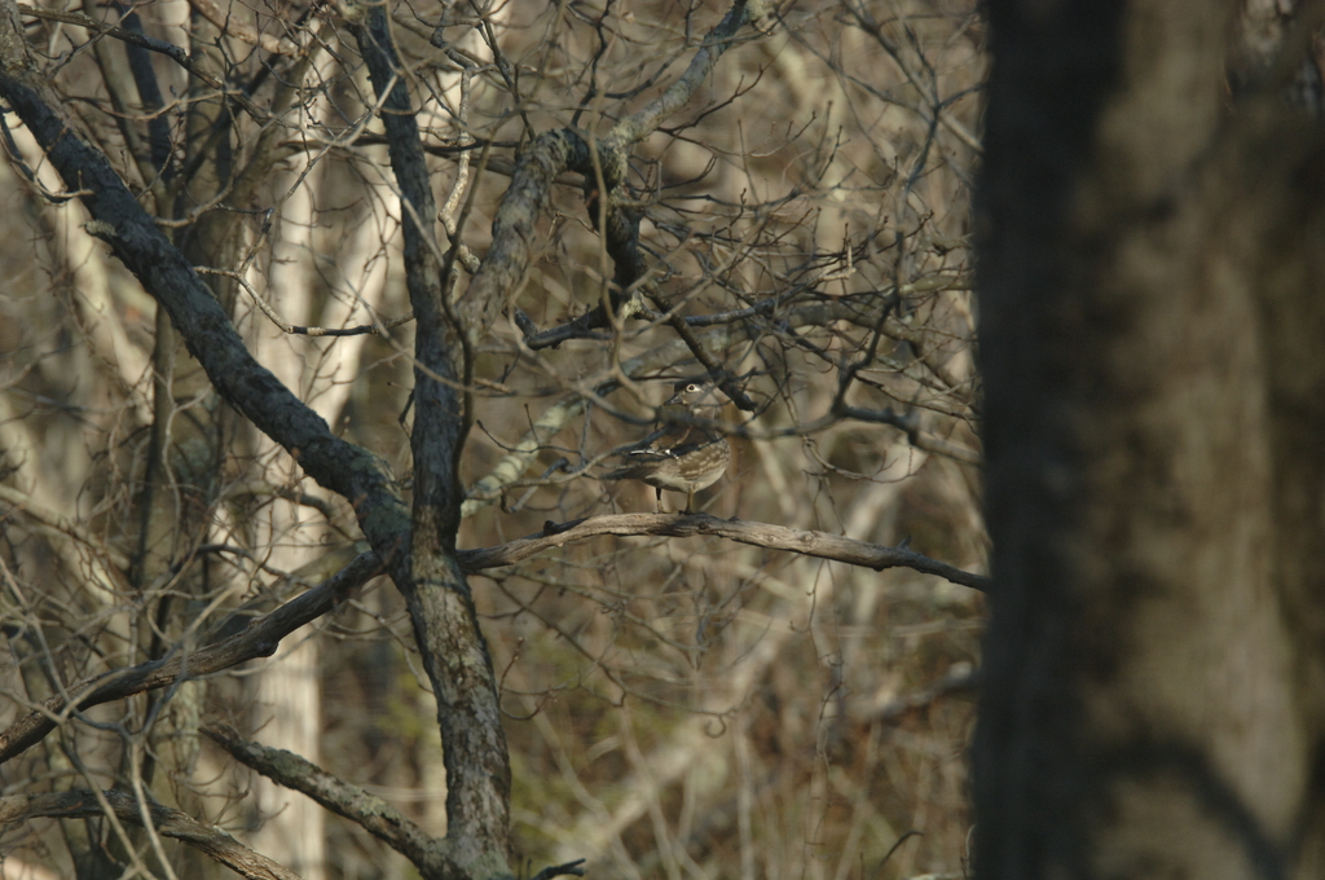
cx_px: 662
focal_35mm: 600
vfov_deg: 2.3
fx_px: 22055
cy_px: 440
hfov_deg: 3.4
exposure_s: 1/320
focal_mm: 400
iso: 400
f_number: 9
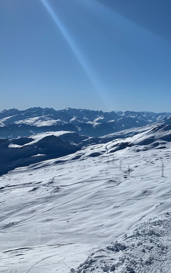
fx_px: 328
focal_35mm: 44
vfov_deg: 45.1
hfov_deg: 27.5
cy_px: 116
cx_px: 171
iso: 25
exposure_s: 1/11765
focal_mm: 4.25
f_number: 1.8
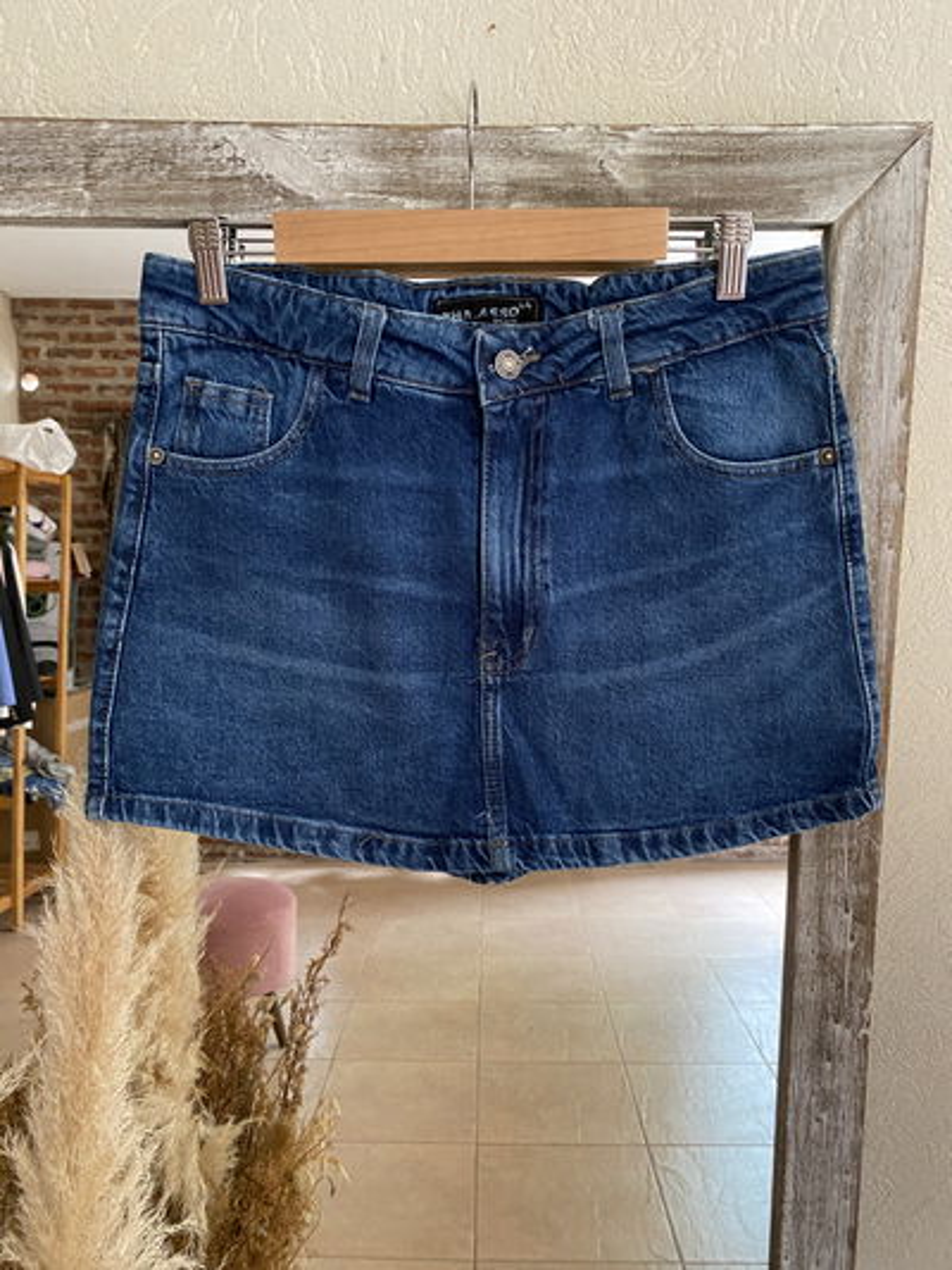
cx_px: 476
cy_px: 635
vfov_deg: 67.3
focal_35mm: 26
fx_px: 953
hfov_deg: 53.1
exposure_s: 1/55
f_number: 1.8
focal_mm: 4.25
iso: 500
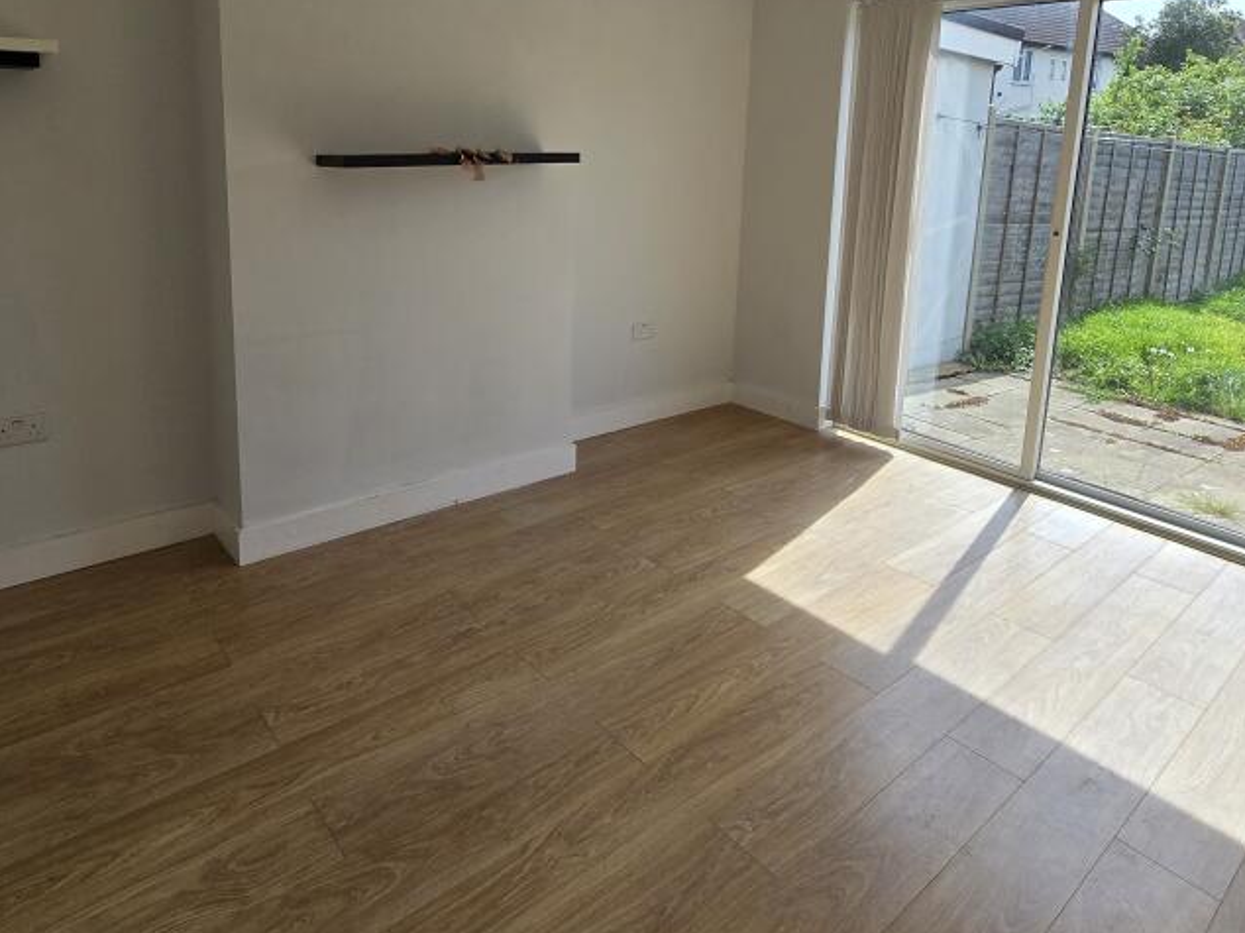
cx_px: 626
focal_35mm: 21
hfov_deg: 79.0
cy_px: 291
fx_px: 755
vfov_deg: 61.4
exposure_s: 1/1013
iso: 50
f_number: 2.2
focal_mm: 2.2
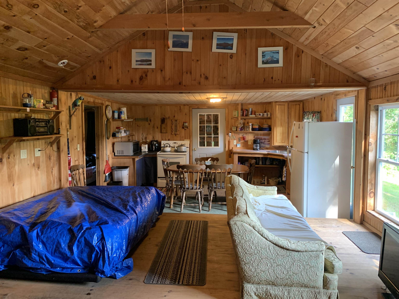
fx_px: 300
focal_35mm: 26
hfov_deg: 67.3
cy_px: 150
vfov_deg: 53.1
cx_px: 200
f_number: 1.8
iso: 320
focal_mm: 4.25
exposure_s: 1/60
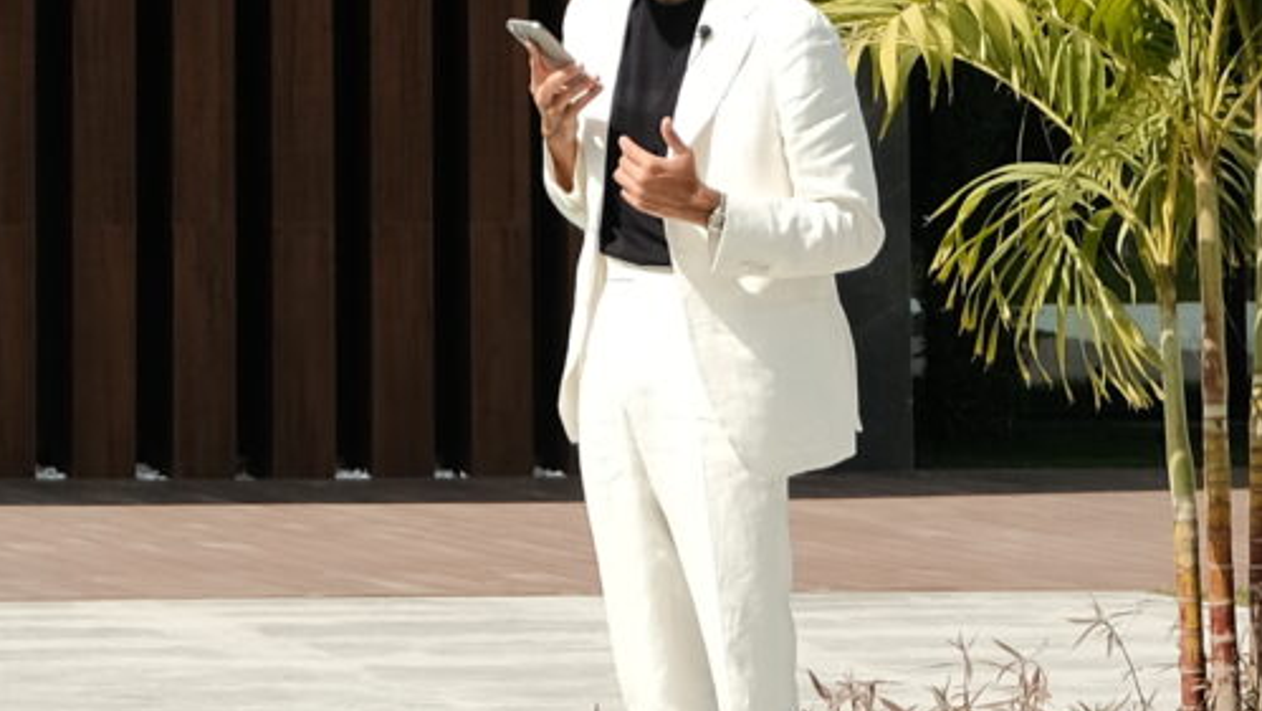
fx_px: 7197
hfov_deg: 9.6
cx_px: -809
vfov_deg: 5.5
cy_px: -679
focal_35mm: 215
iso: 250
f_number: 3.2
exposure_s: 1/1000
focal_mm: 26.5
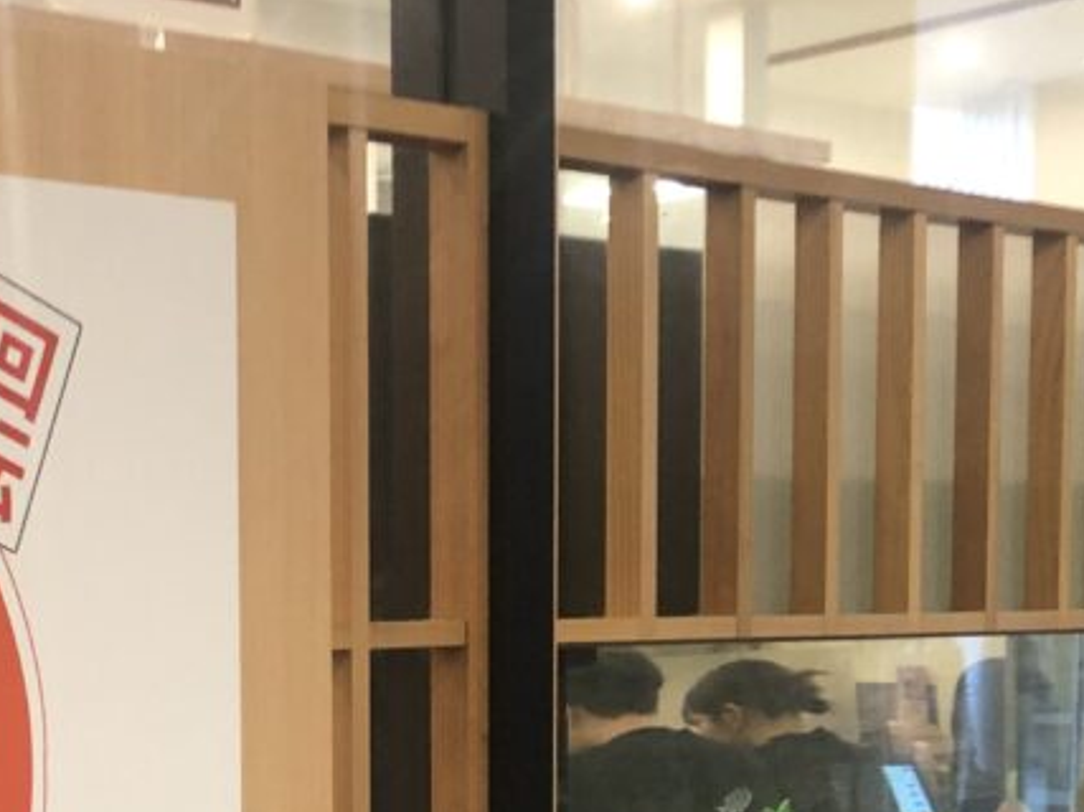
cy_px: 967
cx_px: 124
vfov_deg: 16.8
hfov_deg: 22.8
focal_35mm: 84
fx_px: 2630
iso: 50
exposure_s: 1/17
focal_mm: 4
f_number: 1.8
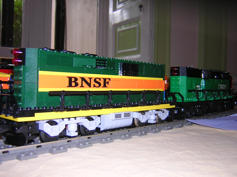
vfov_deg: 39.7
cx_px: 118
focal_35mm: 36
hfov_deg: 51.4
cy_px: 88
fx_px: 246
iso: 100
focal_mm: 4.7
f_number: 2.6
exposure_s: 1/60.1
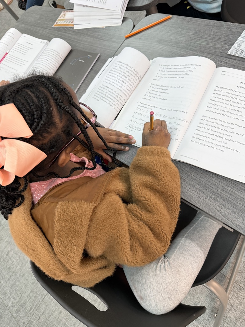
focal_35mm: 24
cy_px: 164
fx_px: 226
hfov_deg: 56.8
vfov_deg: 71.6
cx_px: 122
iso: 320
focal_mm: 6.76
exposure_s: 1/60
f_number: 1.78
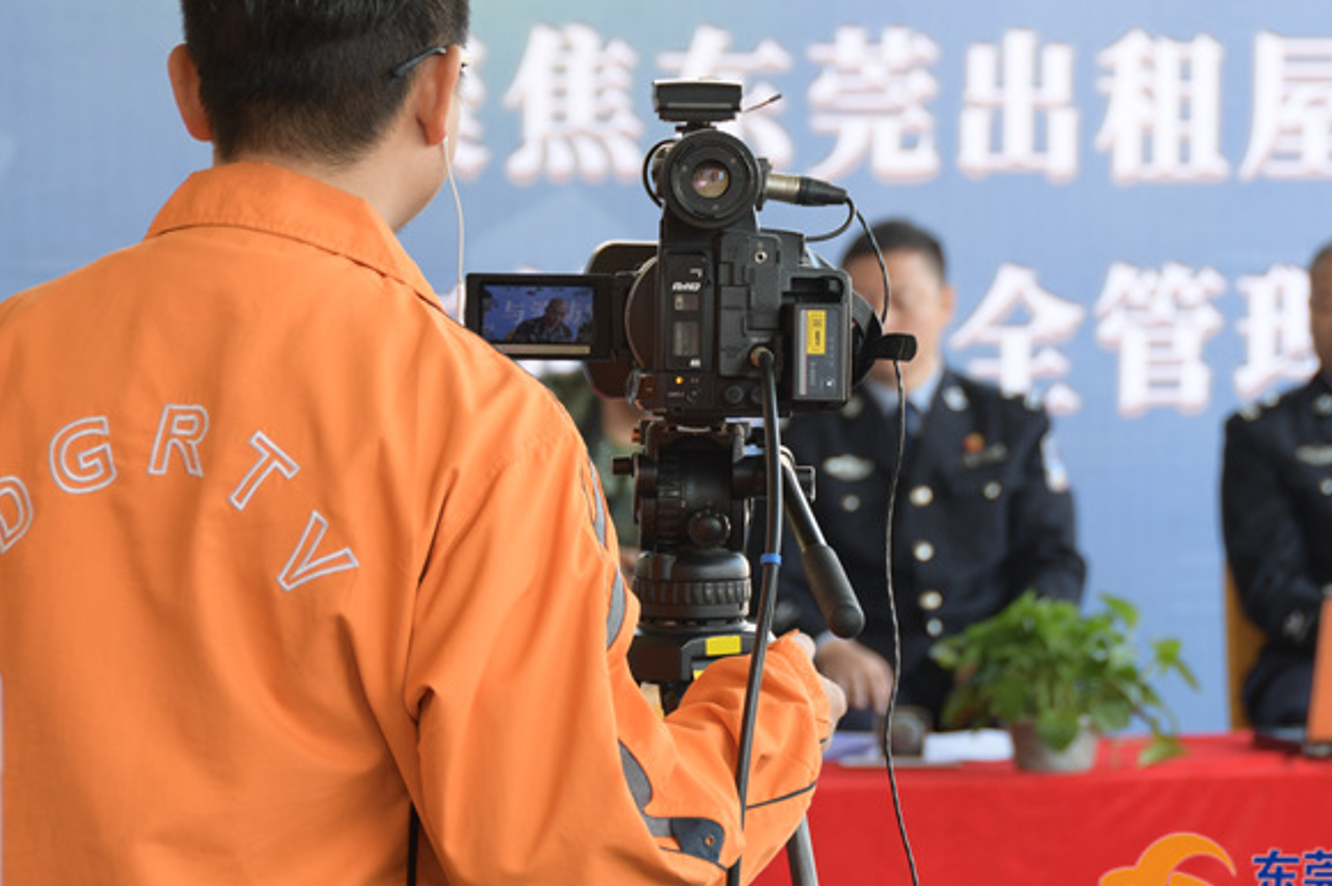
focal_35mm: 197
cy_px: 410
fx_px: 7273
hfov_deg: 10.5
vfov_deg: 7.0
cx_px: 801
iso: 320
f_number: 5.3
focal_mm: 95
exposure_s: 1/125
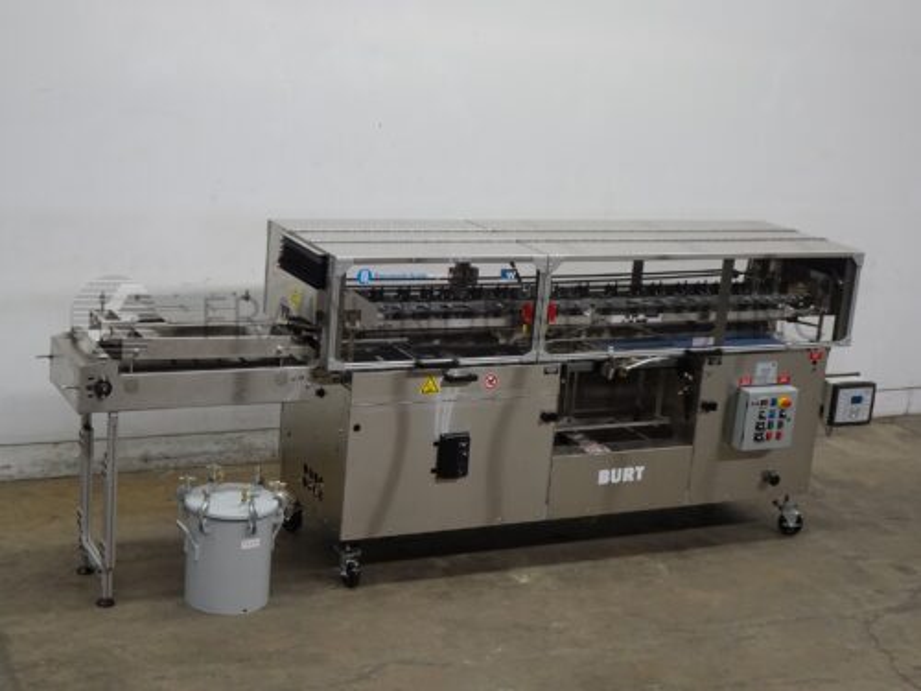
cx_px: 460
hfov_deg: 34.3
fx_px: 1490
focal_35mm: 56
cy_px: 346
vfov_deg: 26.1
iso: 250
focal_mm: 8.94
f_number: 4.5
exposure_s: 1/60
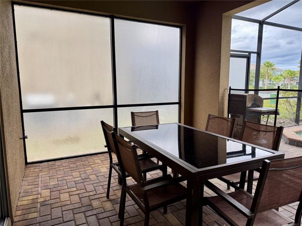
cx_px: 151
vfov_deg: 56.8
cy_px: 113
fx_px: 209
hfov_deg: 71.6
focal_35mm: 24
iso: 125
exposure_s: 1/120
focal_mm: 6.76
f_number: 1.78
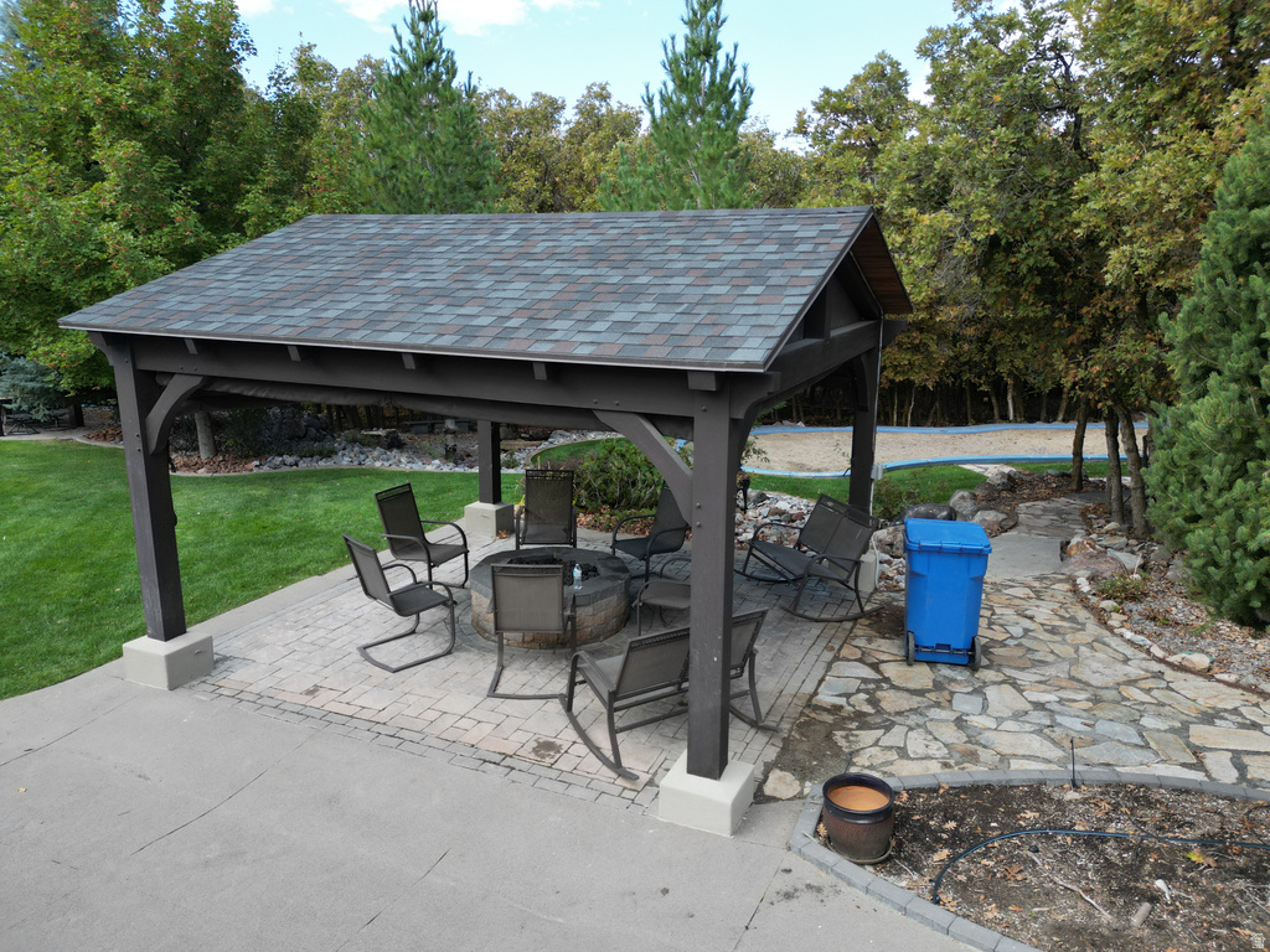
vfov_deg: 56.8
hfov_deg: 71.6
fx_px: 881
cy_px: 476
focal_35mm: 24
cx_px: 635
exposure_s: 1/800
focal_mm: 6.72
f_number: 1.7
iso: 200
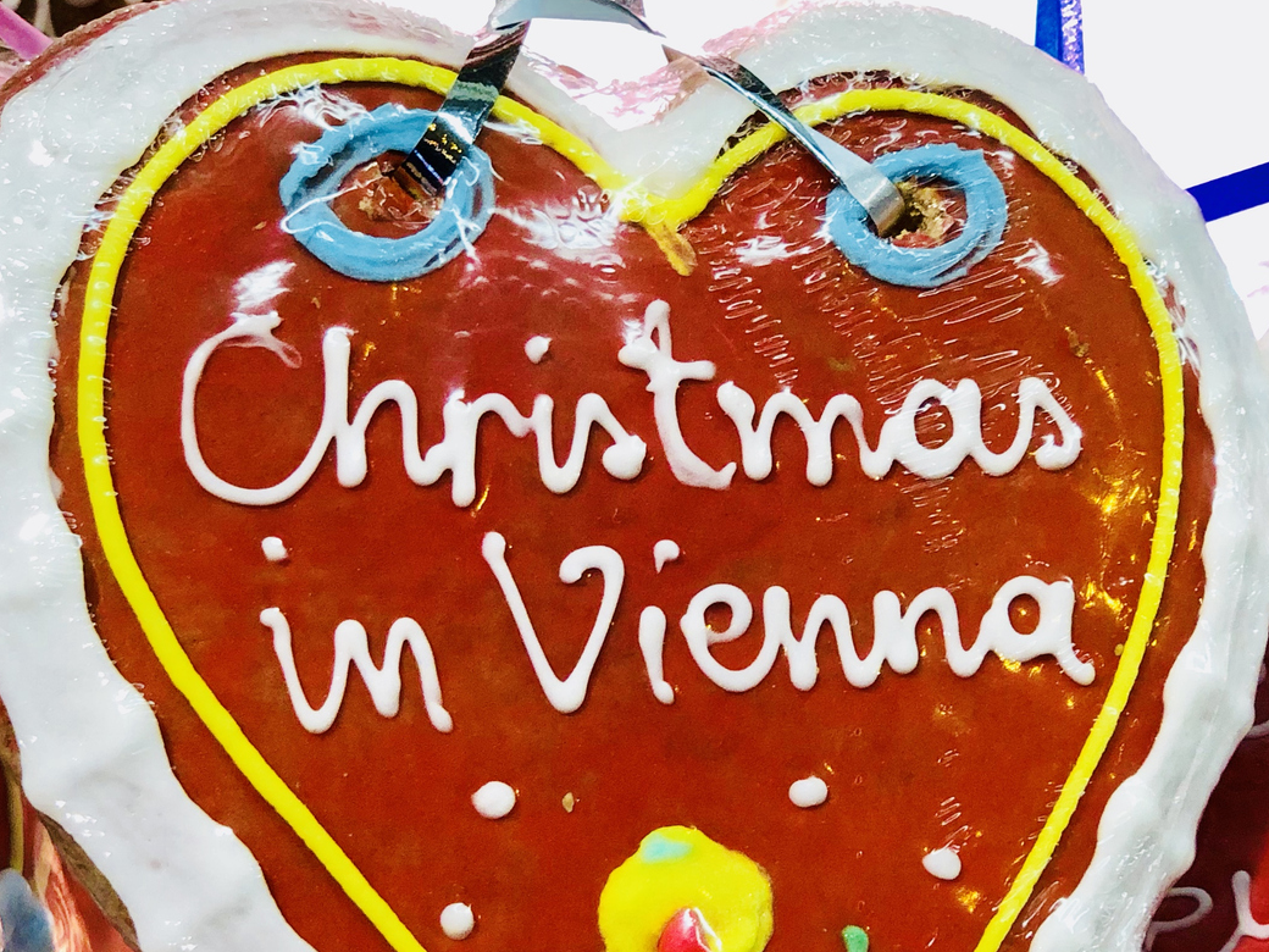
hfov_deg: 19.6
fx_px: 3666
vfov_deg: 14.7
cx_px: 648
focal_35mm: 100
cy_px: 696
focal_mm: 6
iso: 80
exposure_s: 1/50
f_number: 2.4
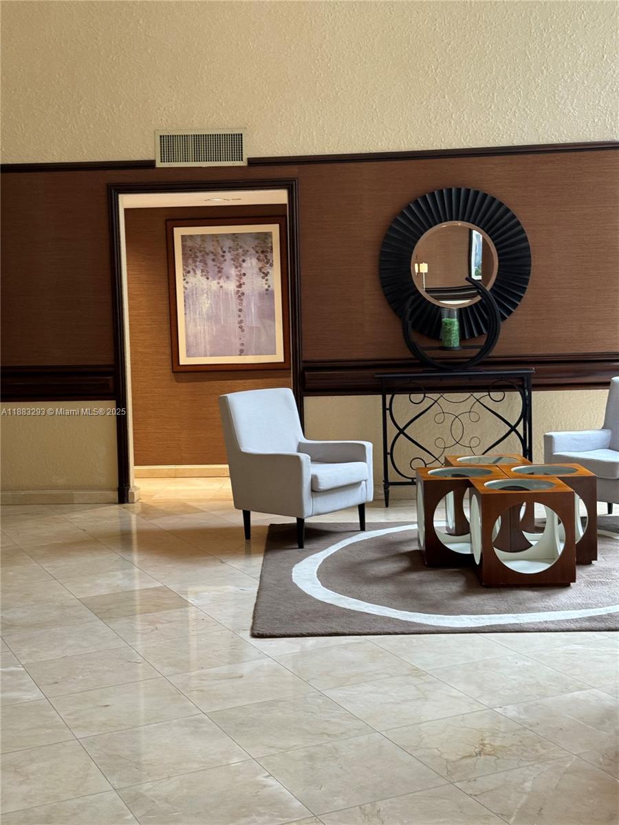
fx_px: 1144
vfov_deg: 39.7
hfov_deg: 30.3
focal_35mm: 48
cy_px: 412
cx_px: 310
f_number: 1.78
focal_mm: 6.76
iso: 125
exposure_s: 1/60
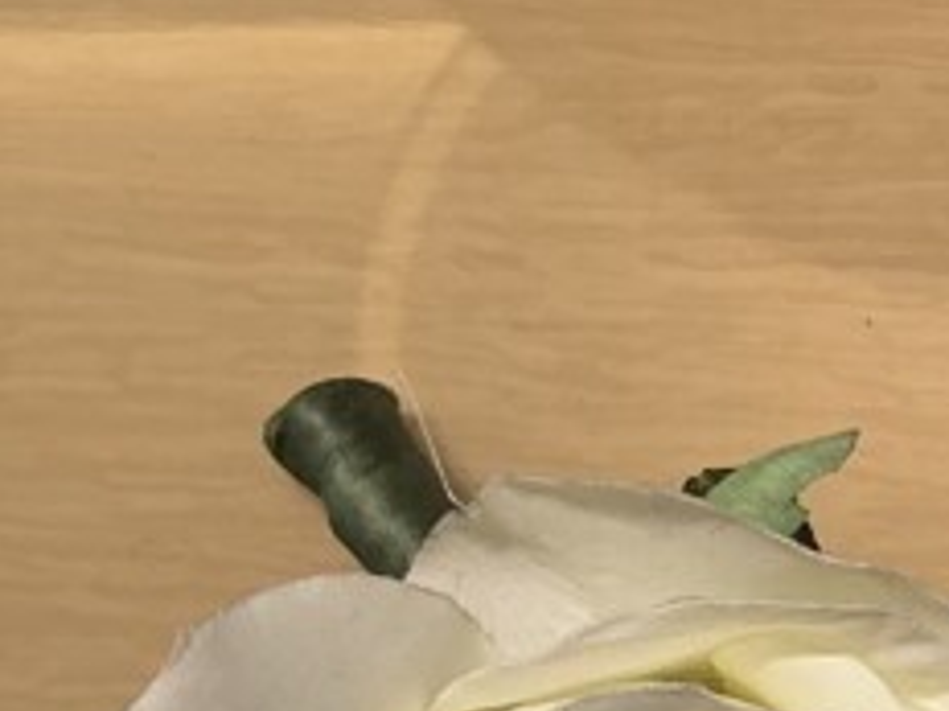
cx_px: 1890
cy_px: 824
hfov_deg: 13.3
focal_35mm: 128
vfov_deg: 11.4
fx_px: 3507
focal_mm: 3
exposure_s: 1/235
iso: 20
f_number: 1.8
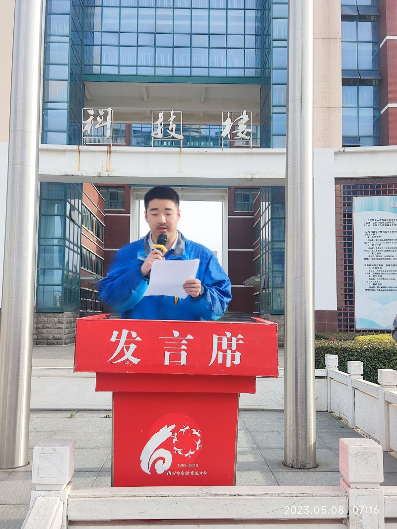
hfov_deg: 41.8
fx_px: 520
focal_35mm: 34
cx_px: 198
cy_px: 264
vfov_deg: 53.9
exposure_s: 1/346
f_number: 1.79
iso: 50
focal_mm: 4.71
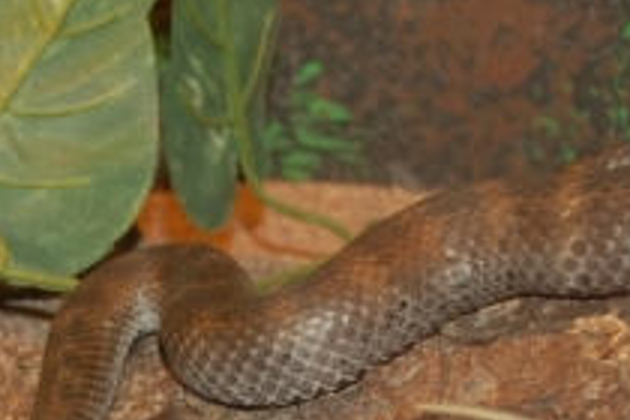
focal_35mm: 142
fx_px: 2476
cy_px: 468
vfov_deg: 9.6
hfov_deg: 14.3
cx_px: 18
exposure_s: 1/60
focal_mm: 31
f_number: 4.2
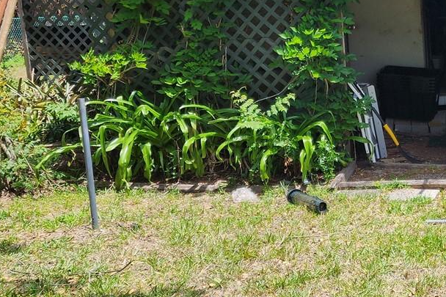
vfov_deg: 21.5
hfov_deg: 29.8
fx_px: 780
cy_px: 105
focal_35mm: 63
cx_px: 441
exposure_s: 1/590
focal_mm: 6.4
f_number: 1.8
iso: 12
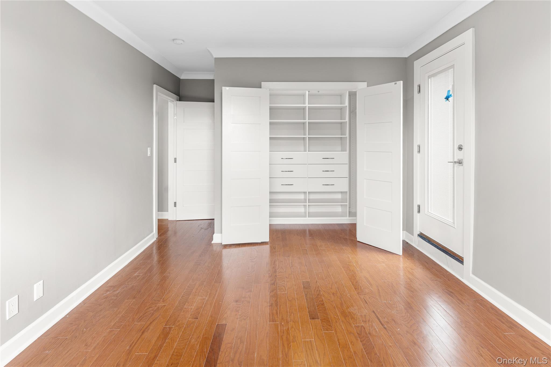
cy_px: 184
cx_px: 276
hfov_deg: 93.3
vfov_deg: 70.4
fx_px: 260
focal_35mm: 17
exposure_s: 1/3
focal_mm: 17
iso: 125
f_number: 8
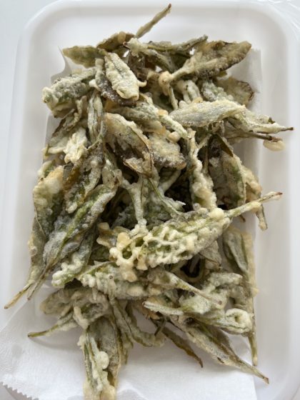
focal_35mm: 26
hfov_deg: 53.1
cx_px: 150
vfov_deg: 67.3
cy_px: 200
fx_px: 300
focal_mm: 5.1
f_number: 1.6
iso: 40
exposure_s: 1/203
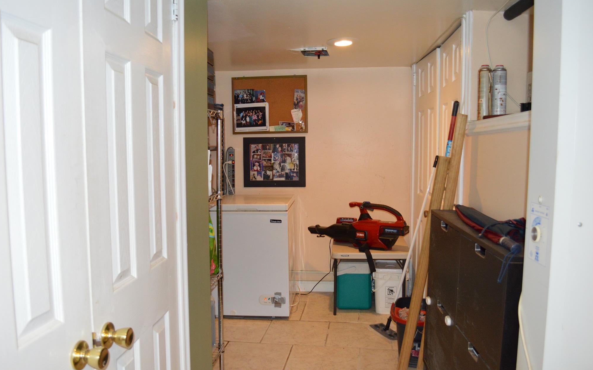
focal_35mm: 28
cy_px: 191
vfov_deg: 44.5
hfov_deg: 66.5
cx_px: 299
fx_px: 453
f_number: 3.5
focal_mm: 18
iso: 1400
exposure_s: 1/60
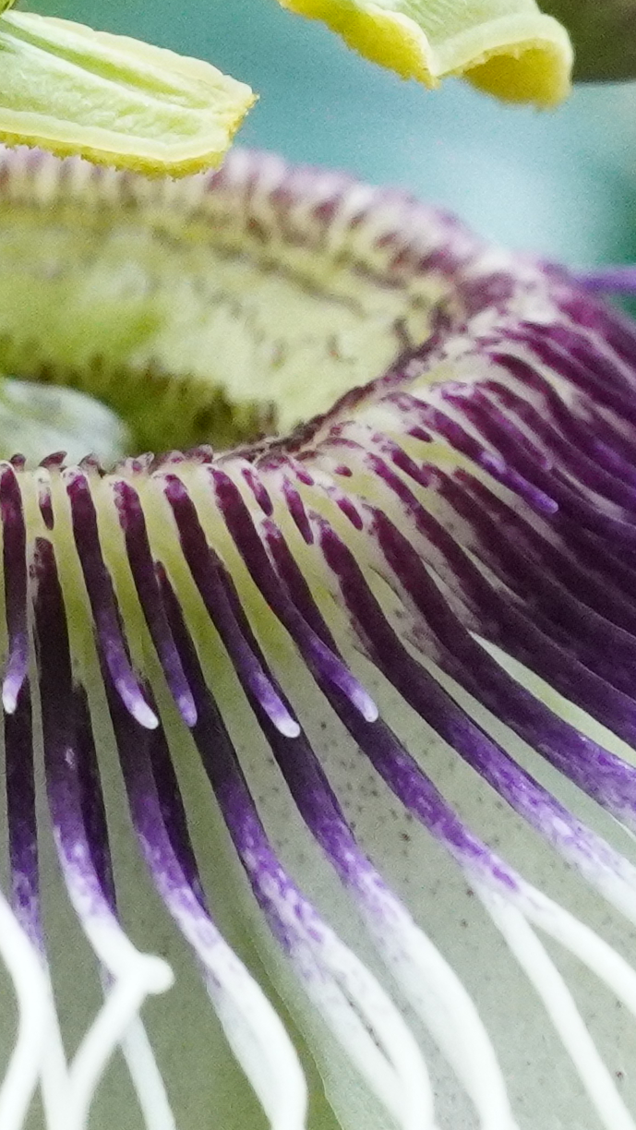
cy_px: 645
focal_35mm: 693
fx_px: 20765
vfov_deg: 3.1
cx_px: -174
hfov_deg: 1.8
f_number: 9
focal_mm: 90
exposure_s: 1/125
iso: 4000
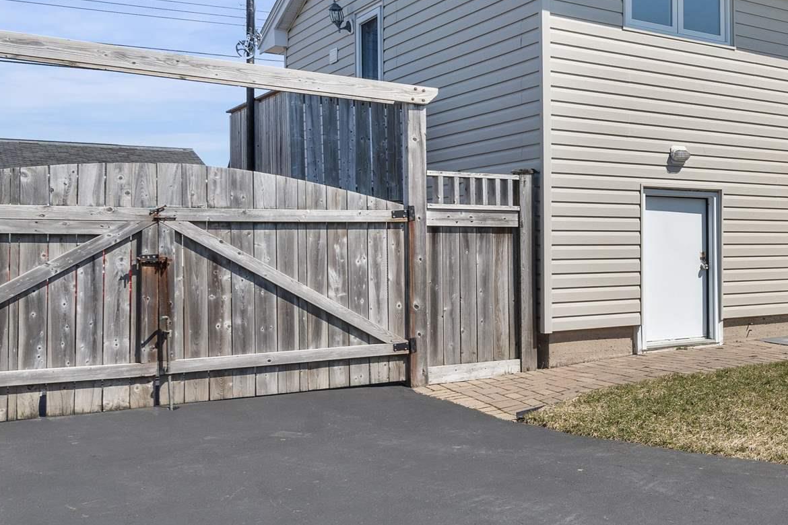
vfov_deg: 31.9
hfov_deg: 38.1
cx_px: 878
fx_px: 919
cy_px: 238
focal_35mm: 42
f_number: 8
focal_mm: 16
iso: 400
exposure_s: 1/400
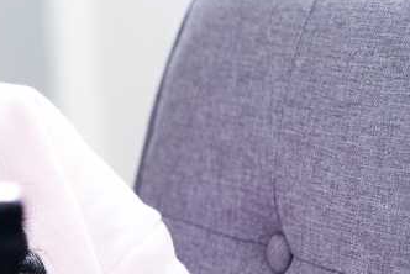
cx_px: -272
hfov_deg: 15.5
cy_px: 34
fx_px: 1345
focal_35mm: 118
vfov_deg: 11.6
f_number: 2.8
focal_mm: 35
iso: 800
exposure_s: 1/400
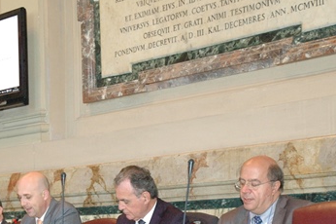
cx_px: -5
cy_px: 240
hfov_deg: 19.2
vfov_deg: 13.0
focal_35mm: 103
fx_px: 961
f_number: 5
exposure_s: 1/50
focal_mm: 31
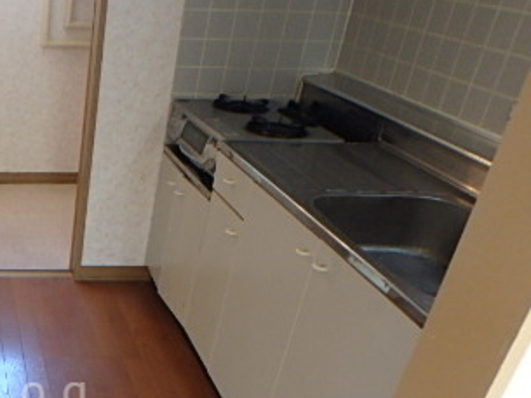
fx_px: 675
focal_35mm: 44
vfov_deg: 30.6
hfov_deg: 37.4
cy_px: 395
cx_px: -24
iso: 250
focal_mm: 3.7
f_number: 3.5
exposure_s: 1/30
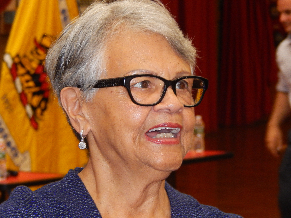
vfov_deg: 6.4
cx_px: 146
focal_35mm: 234
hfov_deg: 8.5
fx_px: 1967
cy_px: 109
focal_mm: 41.7
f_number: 5.6
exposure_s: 1/30
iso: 560
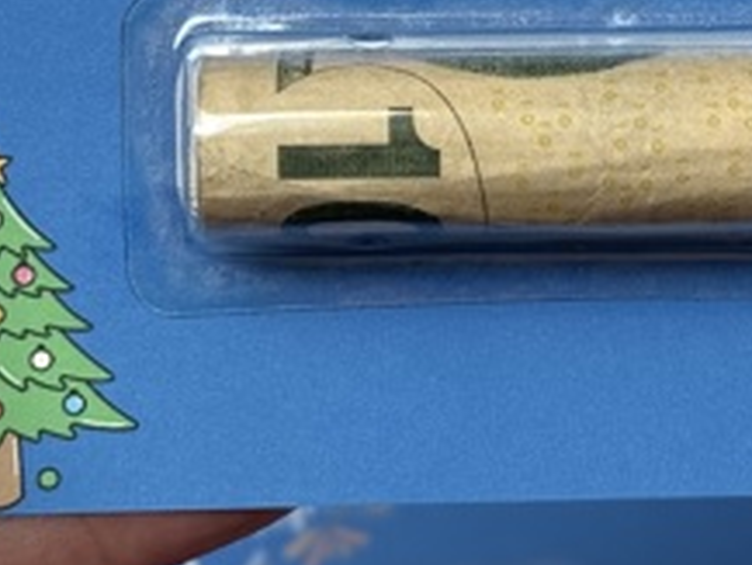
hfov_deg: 12.6
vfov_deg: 9.5
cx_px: 721
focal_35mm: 155
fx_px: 3369
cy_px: 68
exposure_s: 1/159
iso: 64
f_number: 1.78
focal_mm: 6.76
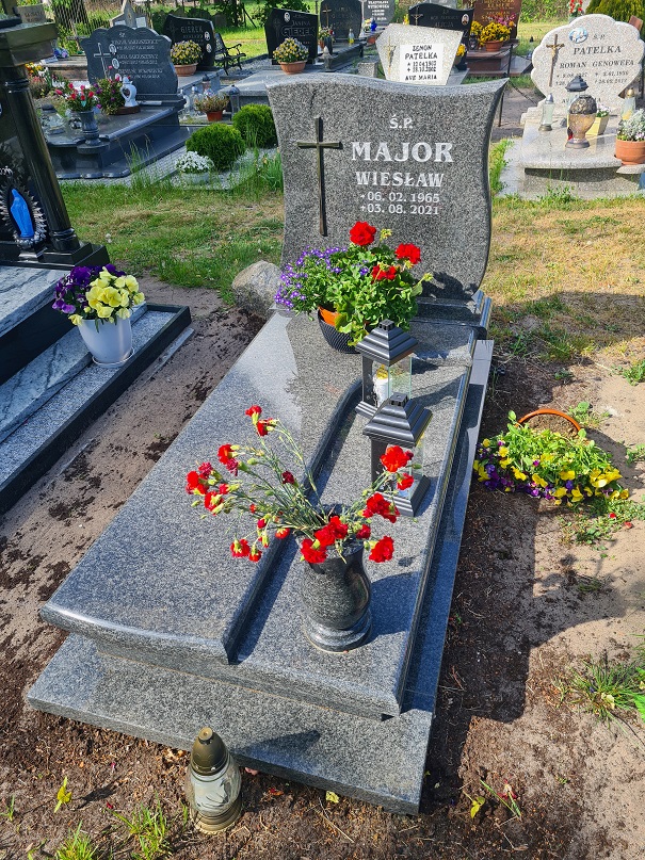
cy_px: 430
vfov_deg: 67.3
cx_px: 322
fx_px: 646
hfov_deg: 53.1
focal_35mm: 26
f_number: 1.8
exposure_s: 1/1188
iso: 50
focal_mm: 5.4
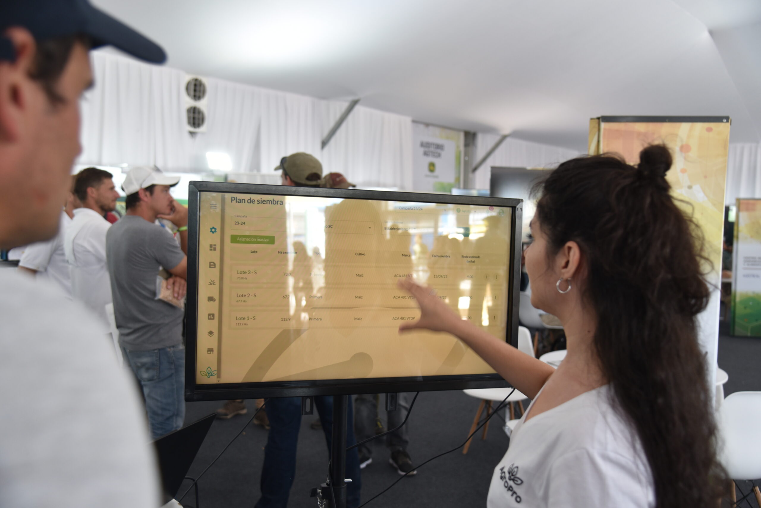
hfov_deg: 55.8
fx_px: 719
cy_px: 254
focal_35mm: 34
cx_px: 380
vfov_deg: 38.9
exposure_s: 1/60
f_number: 4
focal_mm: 34
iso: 500
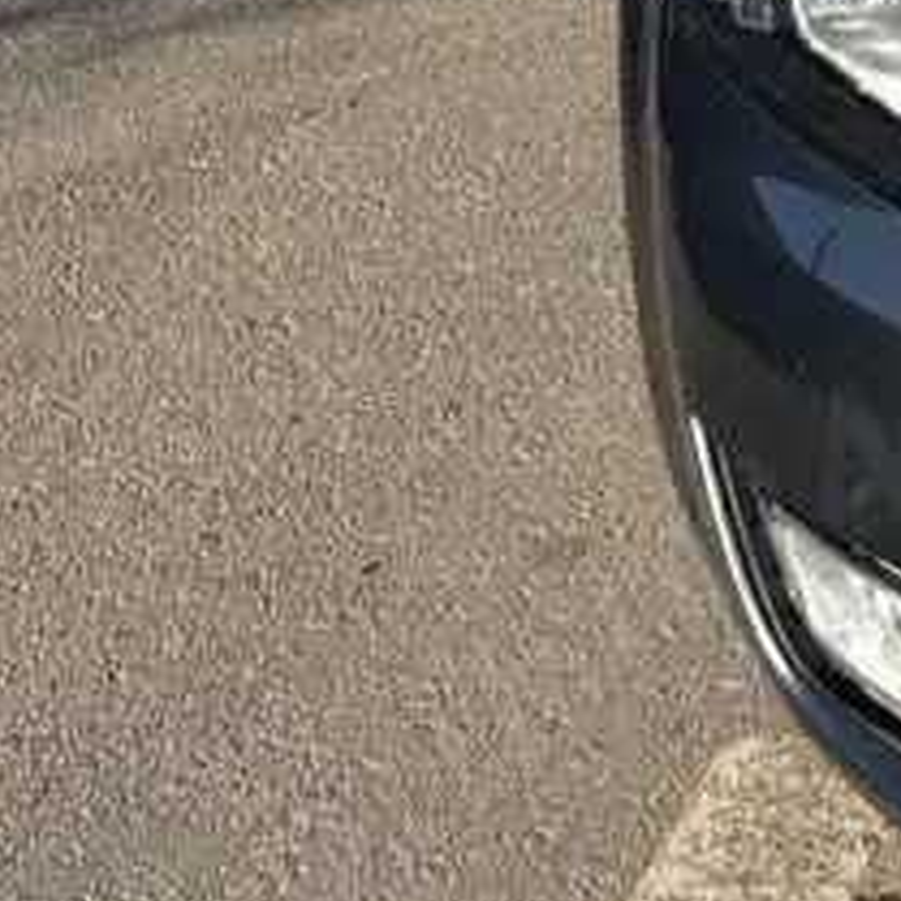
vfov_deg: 11.5
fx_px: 4329
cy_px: -362
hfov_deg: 10.4
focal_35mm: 147
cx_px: 2104
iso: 50
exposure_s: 1/2747
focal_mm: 5.96
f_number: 1.6
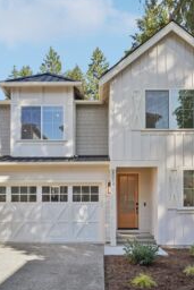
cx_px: 95
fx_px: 202
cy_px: 143
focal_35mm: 25
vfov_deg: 71.5
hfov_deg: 51.3
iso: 1600
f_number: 8
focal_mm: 16
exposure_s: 1/1000
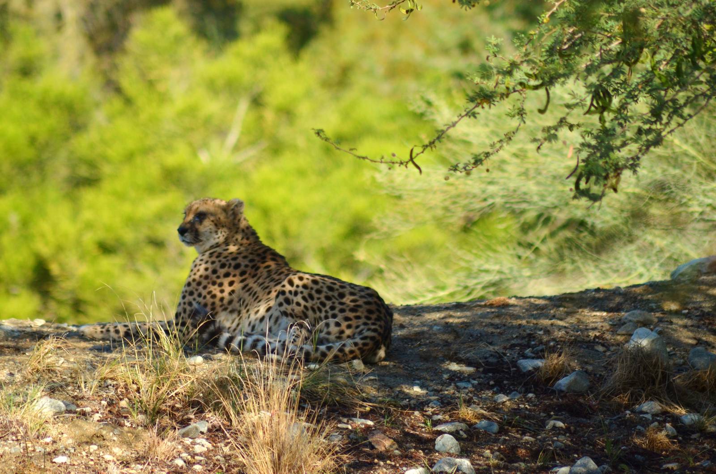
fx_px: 8932
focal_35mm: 450
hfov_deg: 4.6
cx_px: 358
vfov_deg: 3.0
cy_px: 237
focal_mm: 300
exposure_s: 1/2000
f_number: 5.6
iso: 400
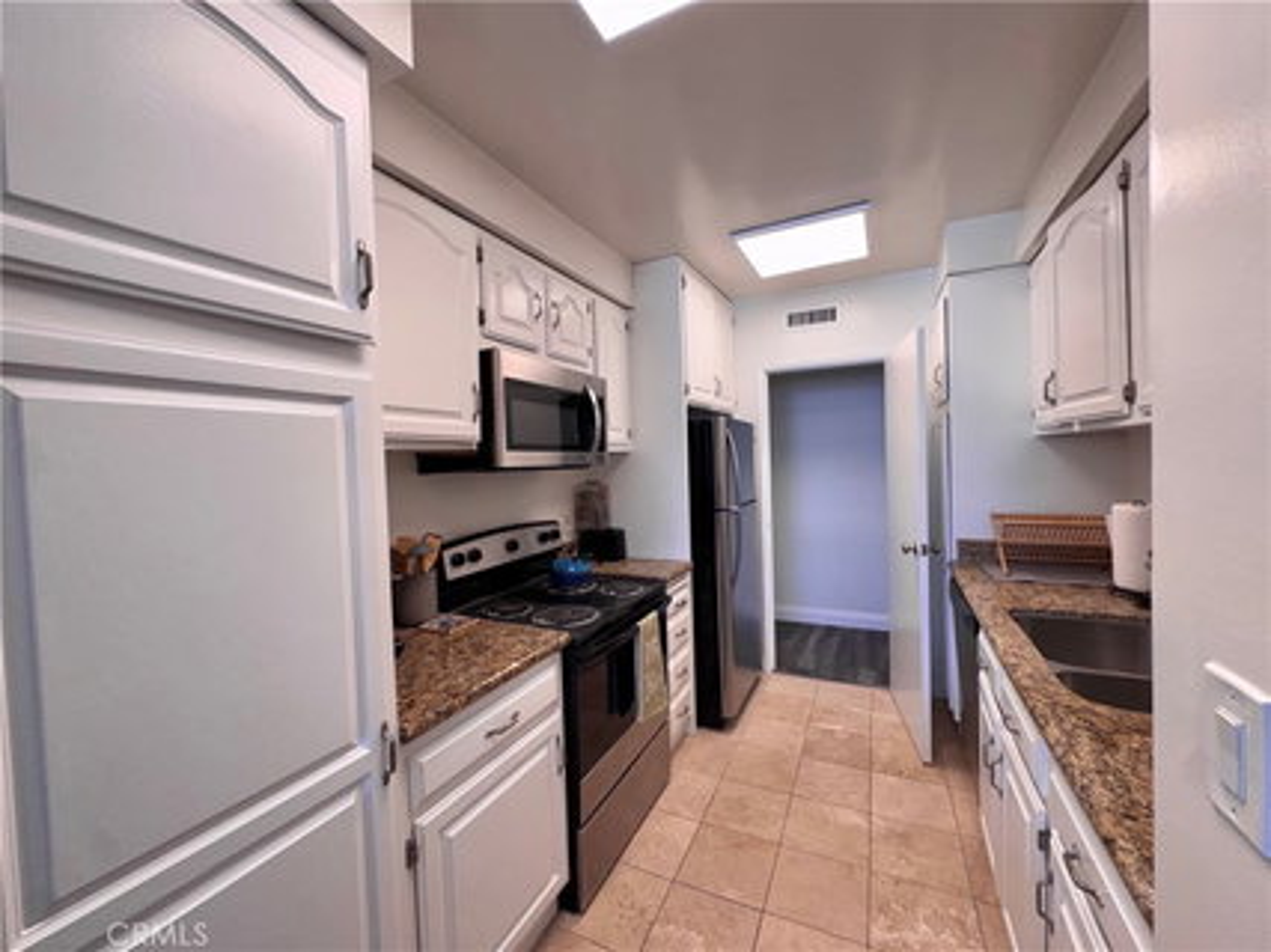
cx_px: 636
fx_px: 514
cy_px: 476
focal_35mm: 14
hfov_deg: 102.1
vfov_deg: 85.6
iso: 80
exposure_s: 1/120
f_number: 2.2
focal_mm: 2.22
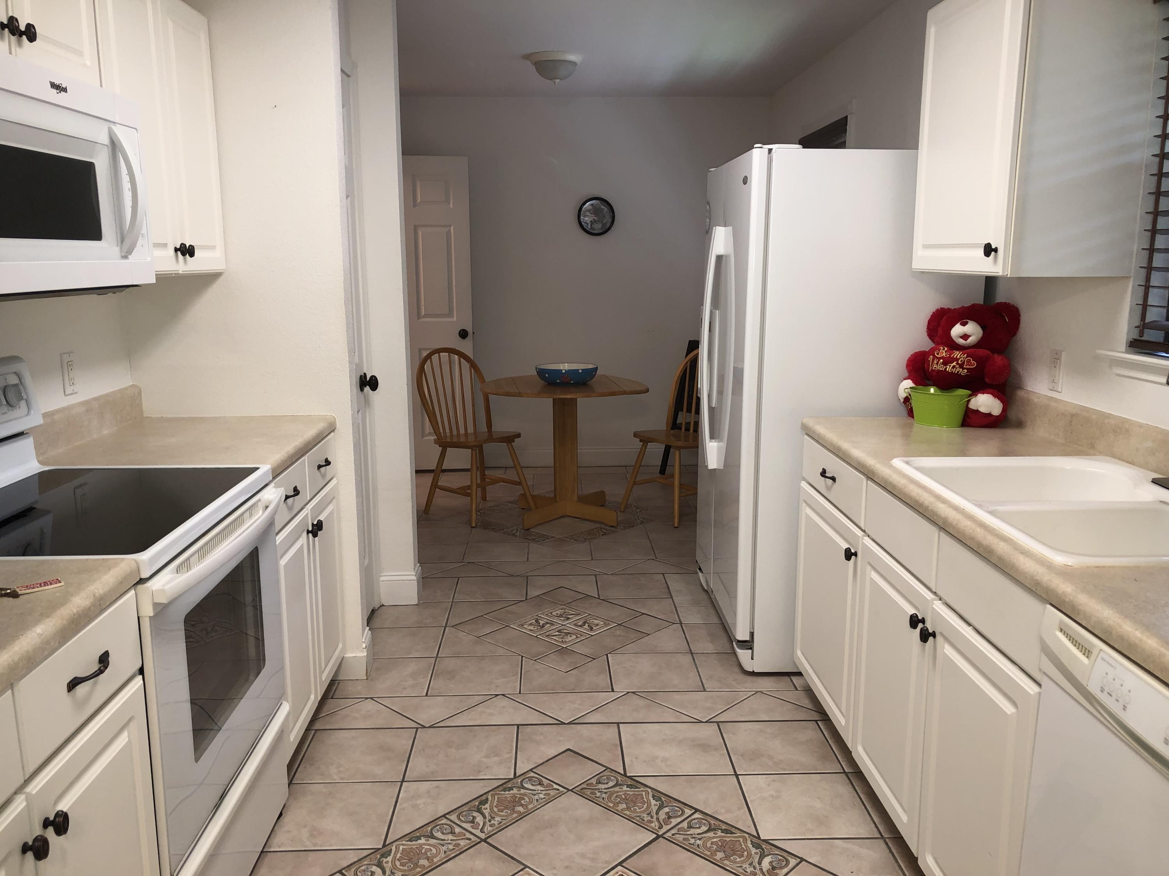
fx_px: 946
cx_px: 584
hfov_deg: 63.4
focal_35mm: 28
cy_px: 438
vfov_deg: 49.7
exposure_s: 1/19
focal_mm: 3.99
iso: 32
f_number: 1.8
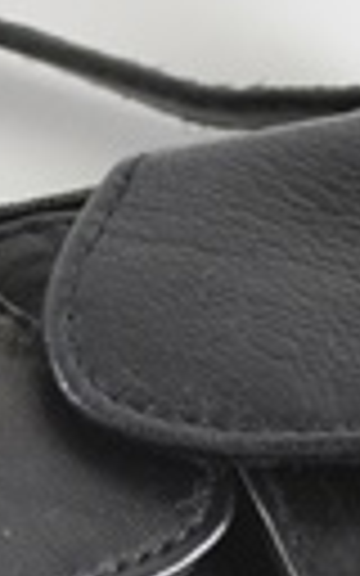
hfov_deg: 4.8
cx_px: 414
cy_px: 706
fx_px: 4270
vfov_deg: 7.6
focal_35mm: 272
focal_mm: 38
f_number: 5.3
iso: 400
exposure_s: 1/125
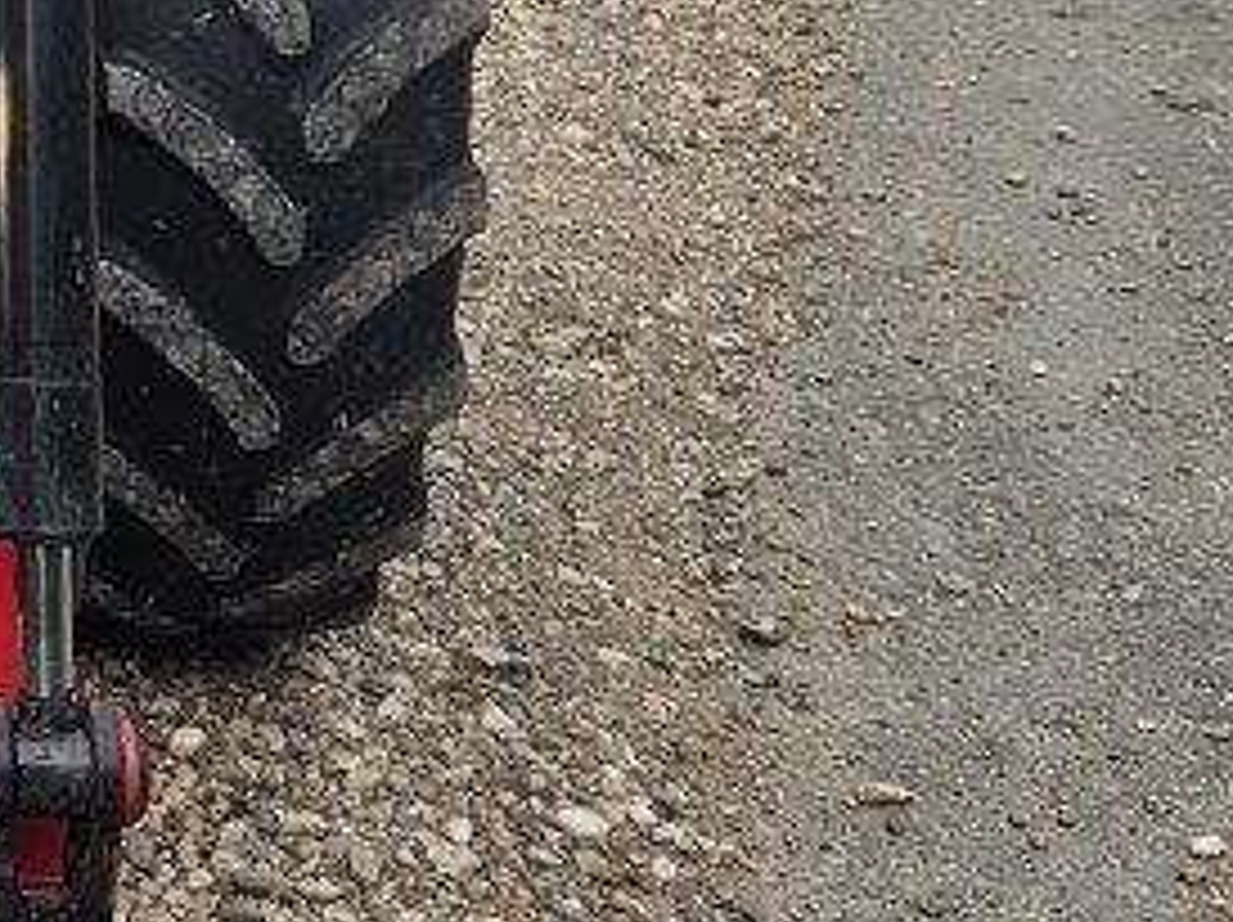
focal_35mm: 86
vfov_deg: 16.3
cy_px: -225
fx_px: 3061
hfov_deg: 19.8
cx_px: -603
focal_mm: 5.4
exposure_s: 1/100
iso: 32
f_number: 1.8
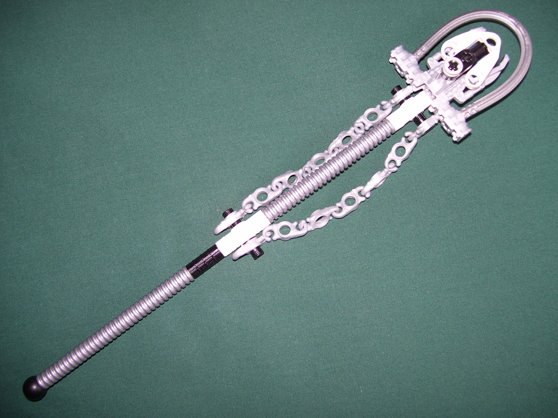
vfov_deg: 39.7
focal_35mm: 36
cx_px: 279
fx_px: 580
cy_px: 209
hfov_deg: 51.4
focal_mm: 6
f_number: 2.7
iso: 80
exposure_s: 1/60
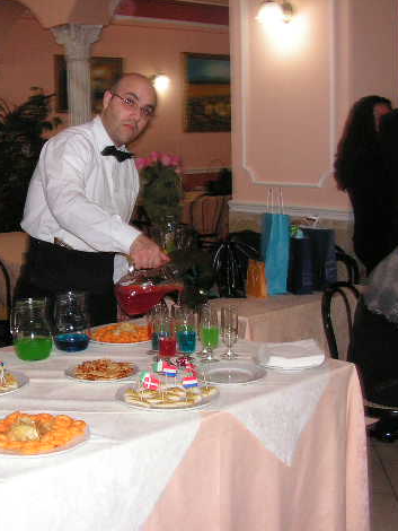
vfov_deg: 38.9
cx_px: 103
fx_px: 750
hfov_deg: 29.3
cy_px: 269
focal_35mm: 49
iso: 200
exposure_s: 1/40
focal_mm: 6
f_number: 3.2
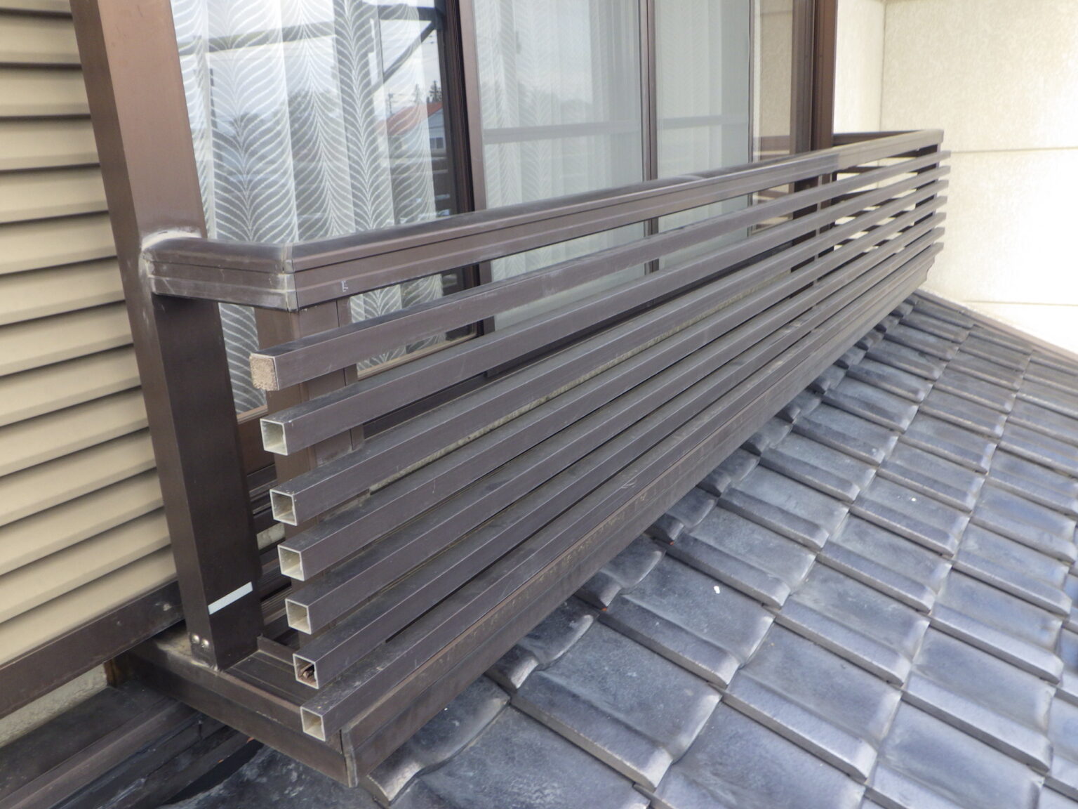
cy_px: 404
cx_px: 539
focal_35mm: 28
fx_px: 872
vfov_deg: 49.7
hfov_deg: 63.4
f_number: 4.2
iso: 125
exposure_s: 1/60
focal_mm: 5
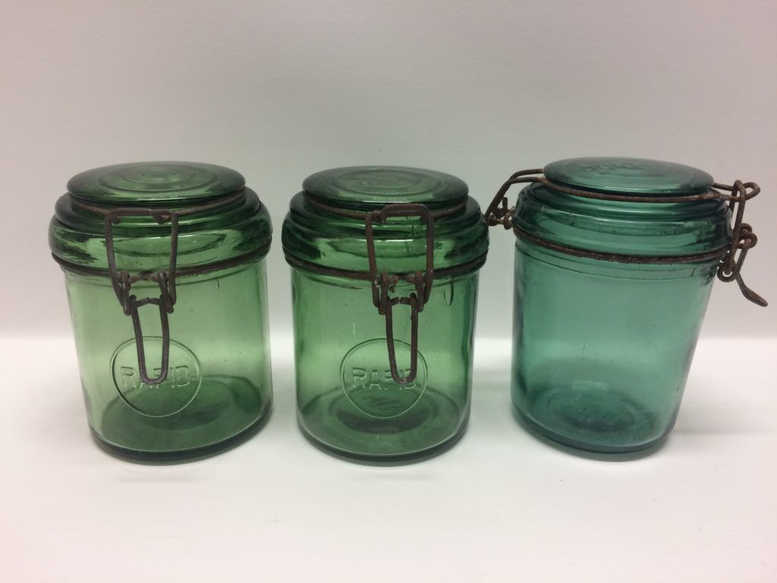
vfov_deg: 48.2
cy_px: 292
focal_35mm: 29
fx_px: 651
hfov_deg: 61.7
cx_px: 388
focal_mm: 4.15
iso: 40
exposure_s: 1/33
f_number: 2.2
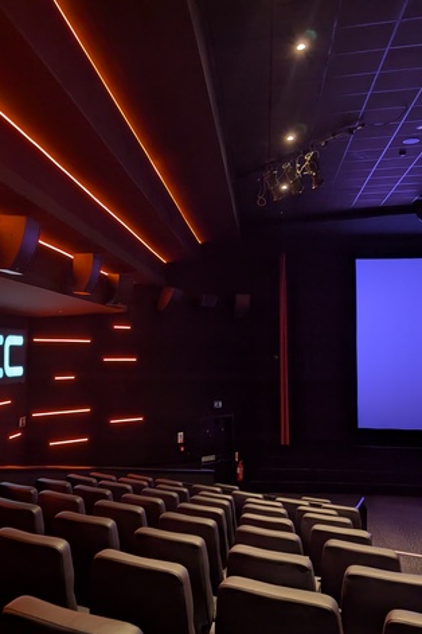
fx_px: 598
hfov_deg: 37.3
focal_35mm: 34
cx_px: 75
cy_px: 318
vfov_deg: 55.8
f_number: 1.68
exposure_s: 1/50
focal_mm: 6.9
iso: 503
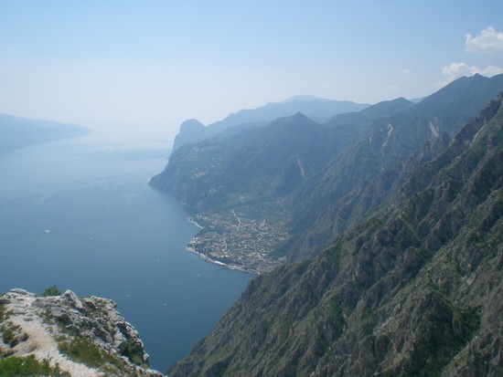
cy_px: 188
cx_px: 252
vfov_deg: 37.7
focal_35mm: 38
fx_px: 552
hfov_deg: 49.0
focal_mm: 6.3
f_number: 4.4
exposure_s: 1/640
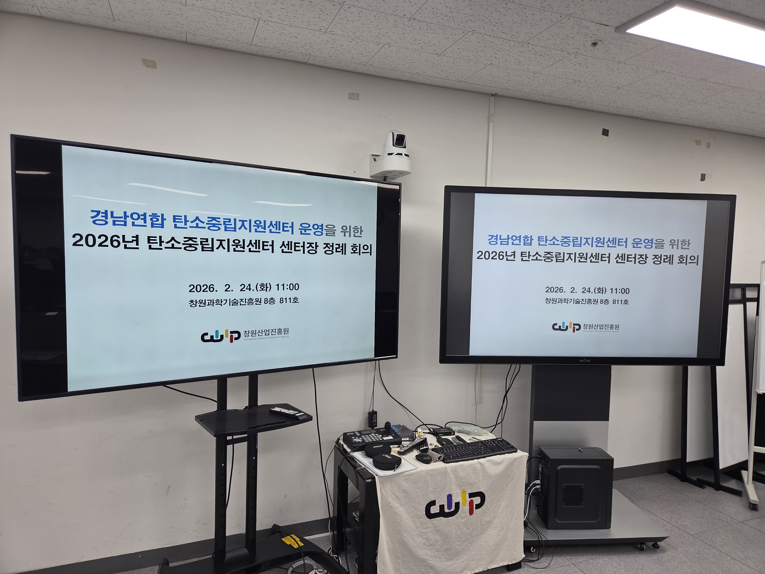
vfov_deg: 58.9
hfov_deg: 73.9
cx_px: 382
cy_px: 287
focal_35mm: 23
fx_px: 508
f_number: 1.8
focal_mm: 5.4
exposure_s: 1/120
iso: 100
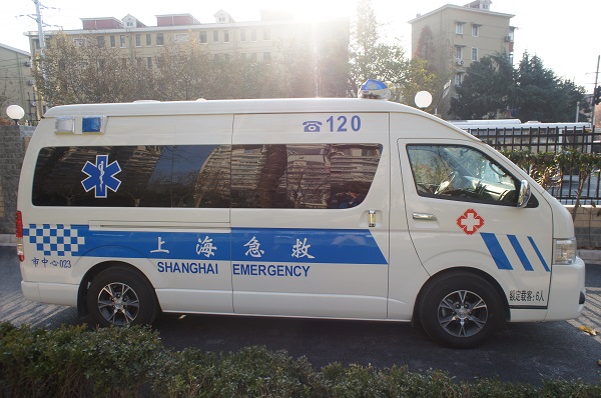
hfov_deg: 73.8
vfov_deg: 53.0
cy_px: 199
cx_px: 300
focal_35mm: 24
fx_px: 400
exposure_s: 1/320
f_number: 5.6
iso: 200
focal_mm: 16
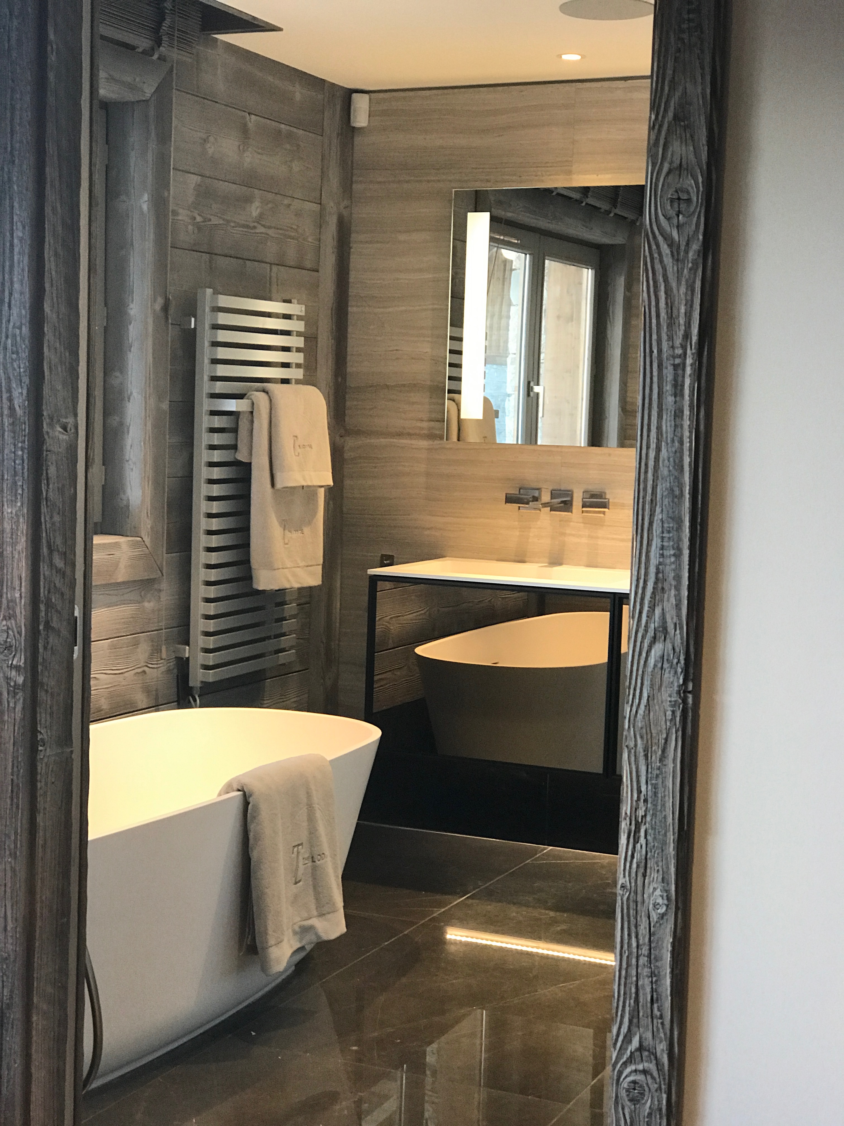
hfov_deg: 25.7
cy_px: 563
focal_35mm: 57
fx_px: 1853
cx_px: 422
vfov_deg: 33.8
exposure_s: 1/50
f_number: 2.8
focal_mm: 6.6
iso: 160
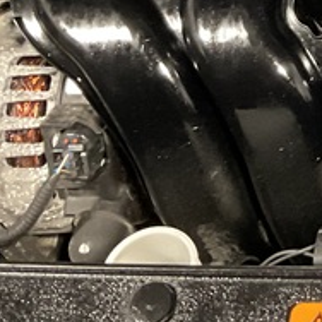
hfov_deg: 11.8
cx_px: 654
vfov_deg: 12.6
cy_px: -180
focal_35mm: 131
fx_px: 1379
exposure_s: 1/30
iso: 250
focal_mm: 3
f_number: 1.8
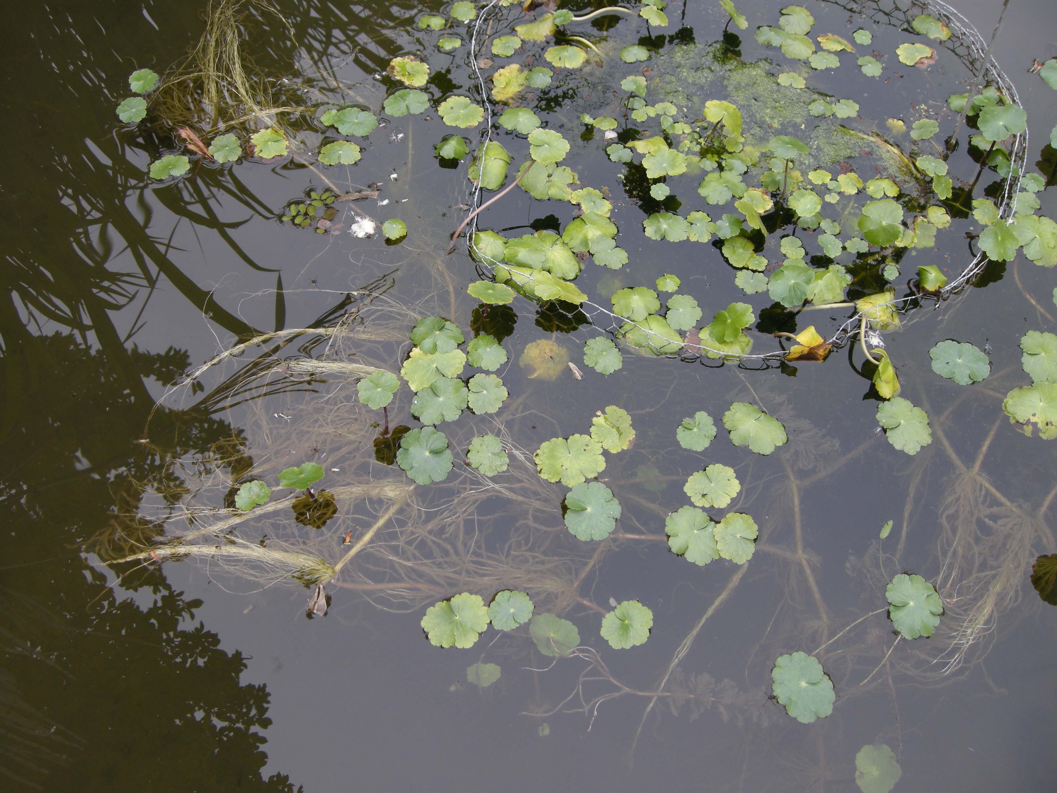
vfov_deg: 40.7
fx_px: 1069
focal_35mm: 35
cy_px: 396
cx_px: 528
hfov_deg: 52.6
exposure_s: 1/79
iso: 64
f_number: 3.8
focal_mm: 7.5
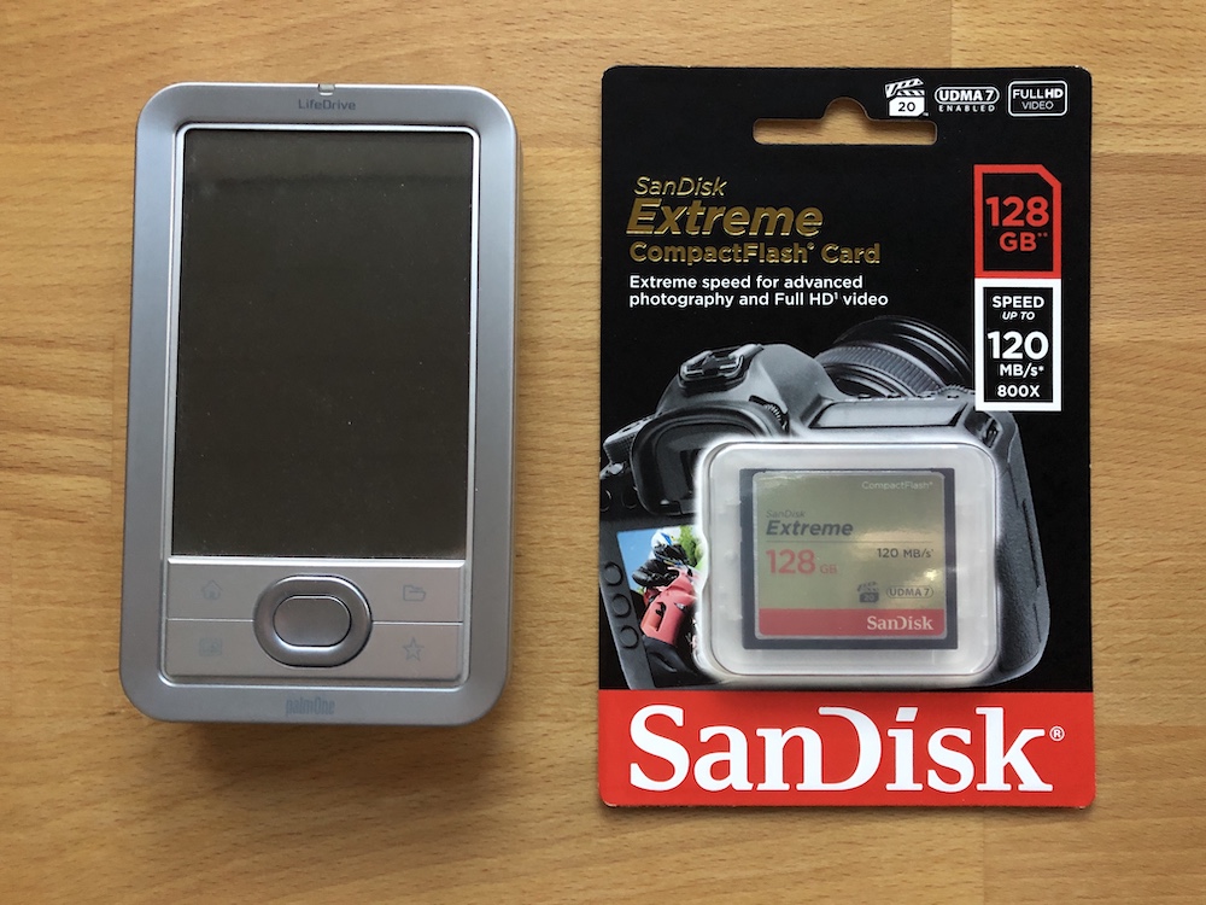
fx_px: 976
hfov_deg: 63.4
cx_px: 603
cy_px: 452
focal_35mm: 28
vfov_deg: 49.7
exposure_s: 1/4
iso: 100
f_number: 1.8
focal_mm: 4
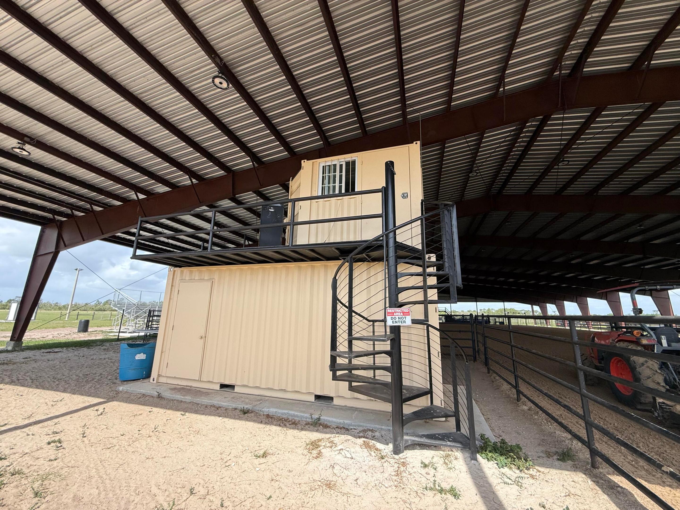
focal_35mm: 14
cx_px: 340
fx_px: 275
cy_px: 255
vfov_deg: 85.7
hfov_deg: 102.1
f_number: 2.2
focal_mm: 2.22
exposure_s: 1/928
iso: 50
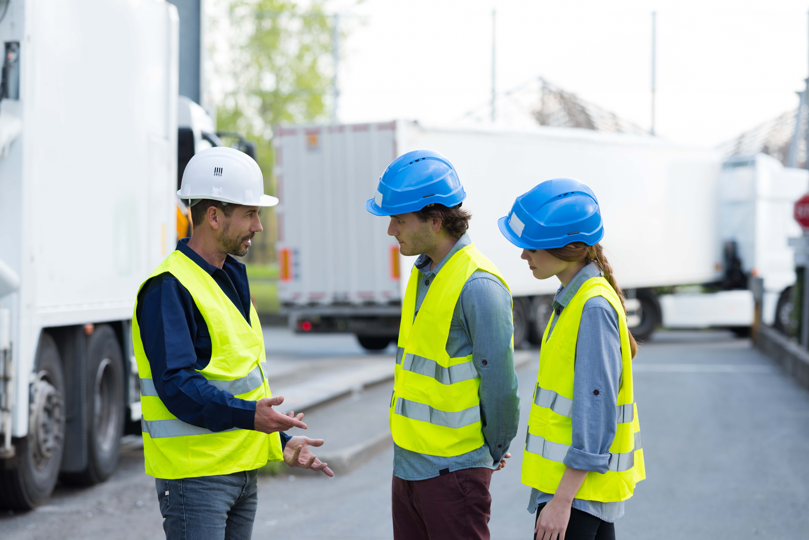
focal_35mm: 105
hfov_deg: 19.5
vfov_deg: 13.1
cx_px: 404
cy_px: 270
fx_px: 2360
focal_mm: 105
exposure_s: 1/160
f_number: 3.5
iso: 125
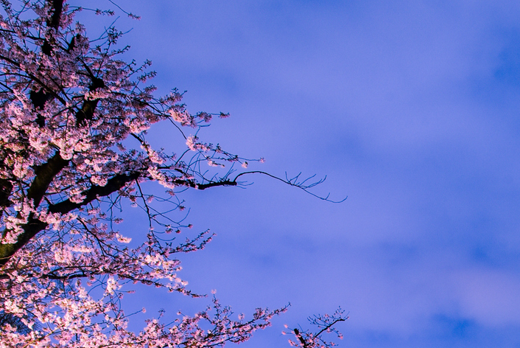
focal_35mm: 72
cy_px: 494
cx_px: 591
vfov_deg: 17.4
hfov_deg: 25.7
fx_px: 1041
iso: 200
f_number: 13
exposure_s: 20
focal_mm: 24
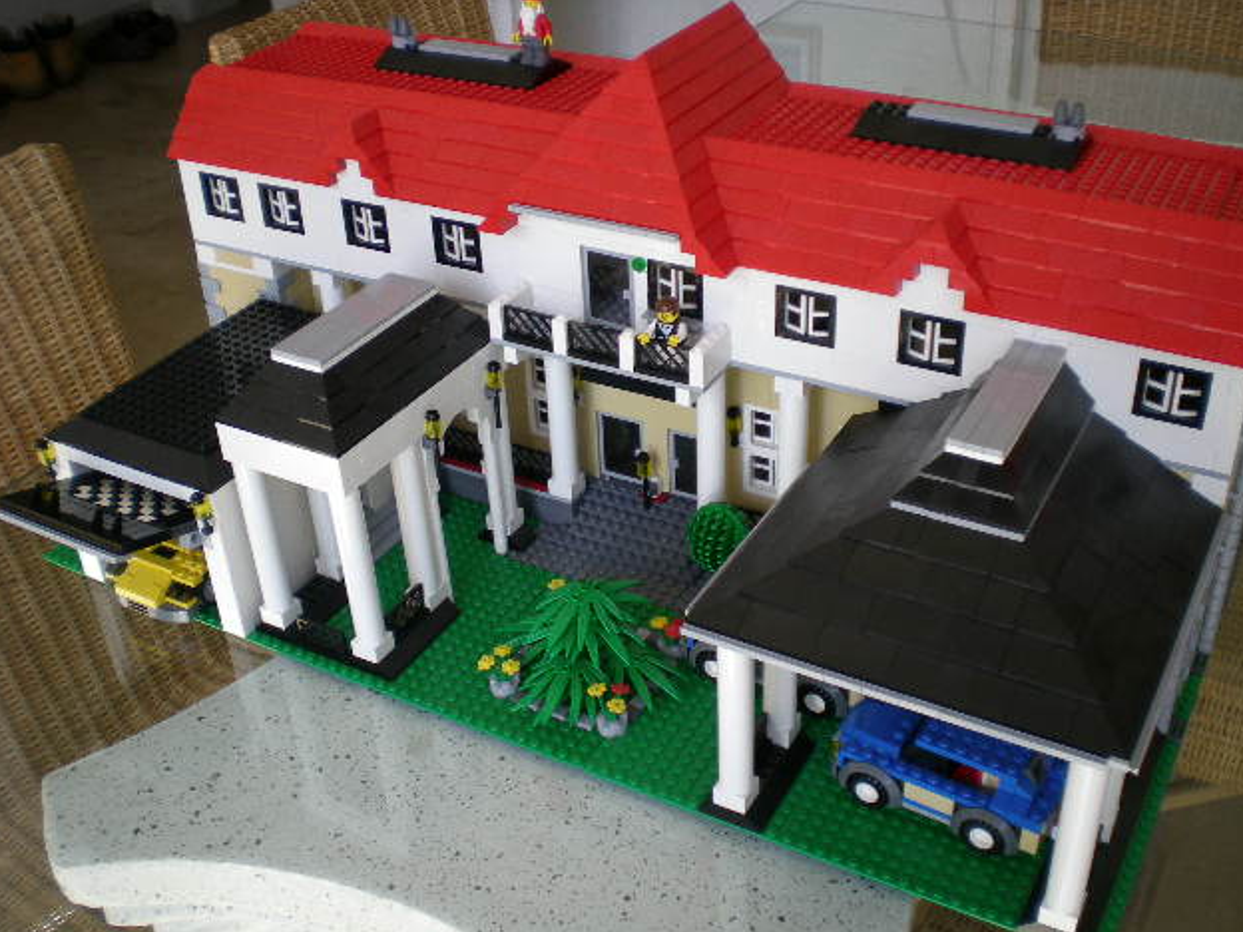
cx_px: 616
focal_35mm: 39
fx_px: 1400
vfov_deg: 36.8
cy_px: 476
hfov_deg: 47.9
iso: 50
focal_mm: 6.3
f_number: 3.1
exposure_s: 1/110
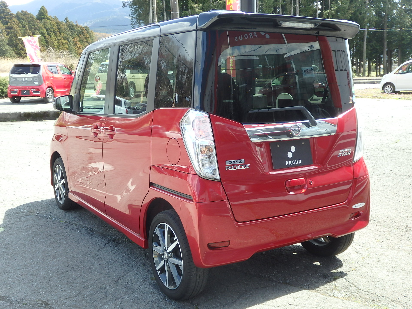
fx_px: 440
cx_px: 206
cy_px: 154
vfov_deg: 38.7
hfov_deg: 50.1
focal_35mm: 37
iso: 125
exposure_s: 1/250
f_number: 10.1
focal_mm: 6.6
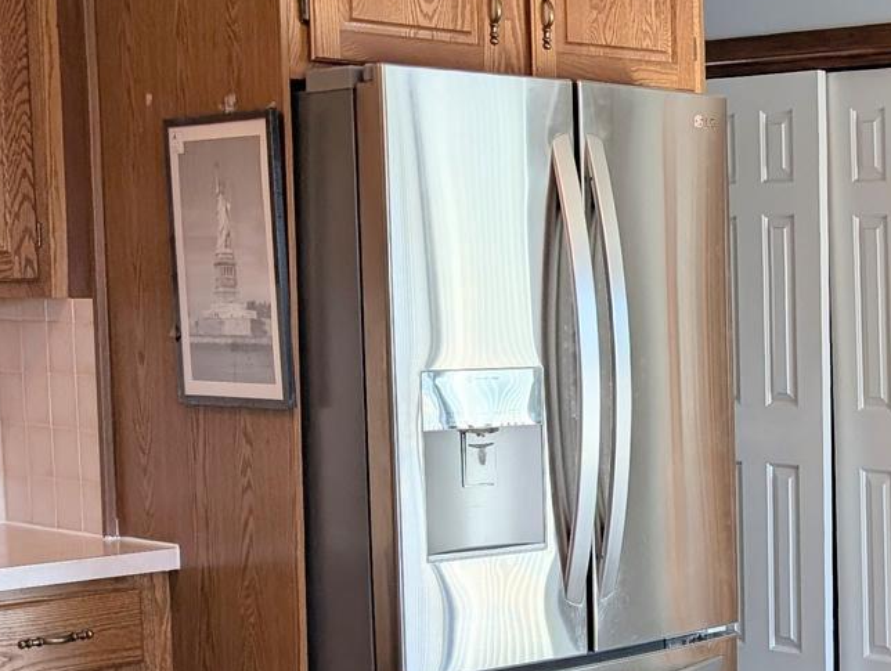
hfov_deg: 23.4
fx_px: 1959
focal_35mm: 76
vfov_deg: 19.4
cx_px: 1079
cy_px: 465
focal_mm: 6.9
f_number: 1.68
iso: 25
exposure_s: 1/120
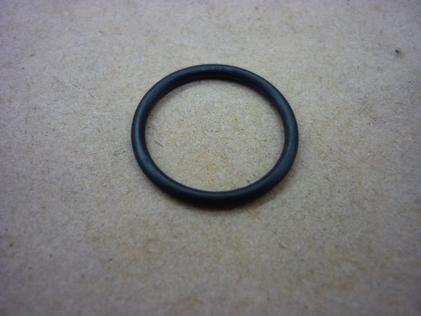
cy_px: 158
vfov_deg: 42.9
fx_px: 401
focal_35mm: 33
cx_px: 210
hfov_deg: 55.4
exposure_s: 1/25
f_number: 2.8
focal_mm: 5.5
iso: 400
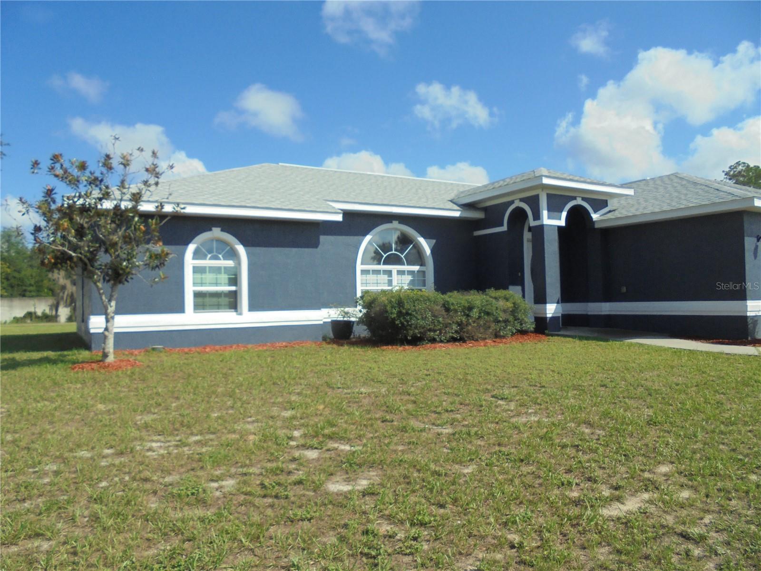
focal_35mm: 26
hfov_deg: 67.3
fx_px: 572
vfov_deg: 53.1
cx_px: 380
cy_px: 286
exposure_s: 1/100
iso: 100
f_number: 11.5
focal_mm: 4.6
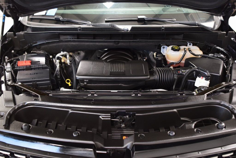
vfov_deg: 36.9
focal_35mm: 36
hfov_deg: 53.1
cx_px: 118
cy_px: 79
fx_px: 236
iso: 1600
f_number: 2.8
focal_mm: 24
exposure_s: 1/40
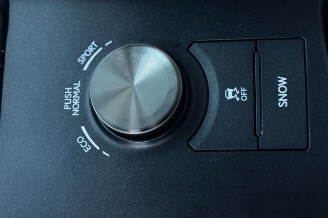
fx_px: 615
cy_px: 109
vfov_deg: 20.1
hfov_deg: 29.9
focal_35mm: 68
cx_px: 164
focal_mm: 45
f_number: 6.3
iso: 400
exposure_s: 1/15
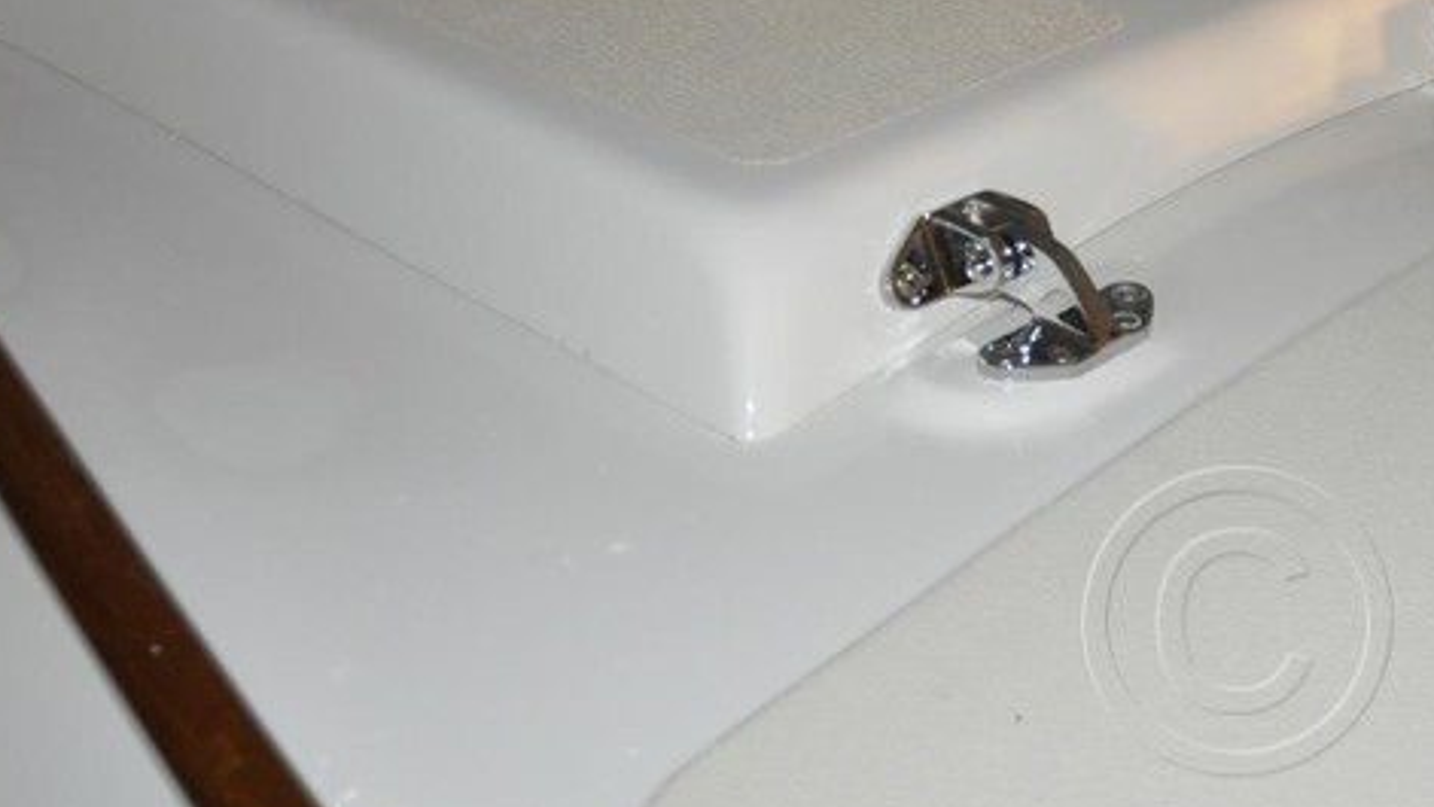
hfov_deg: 33.4
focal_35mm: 60
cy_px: 152
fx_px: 2282
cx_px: 1239
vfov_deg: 19.8
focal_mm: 18
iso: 800
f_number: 3.5
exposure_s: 1/60
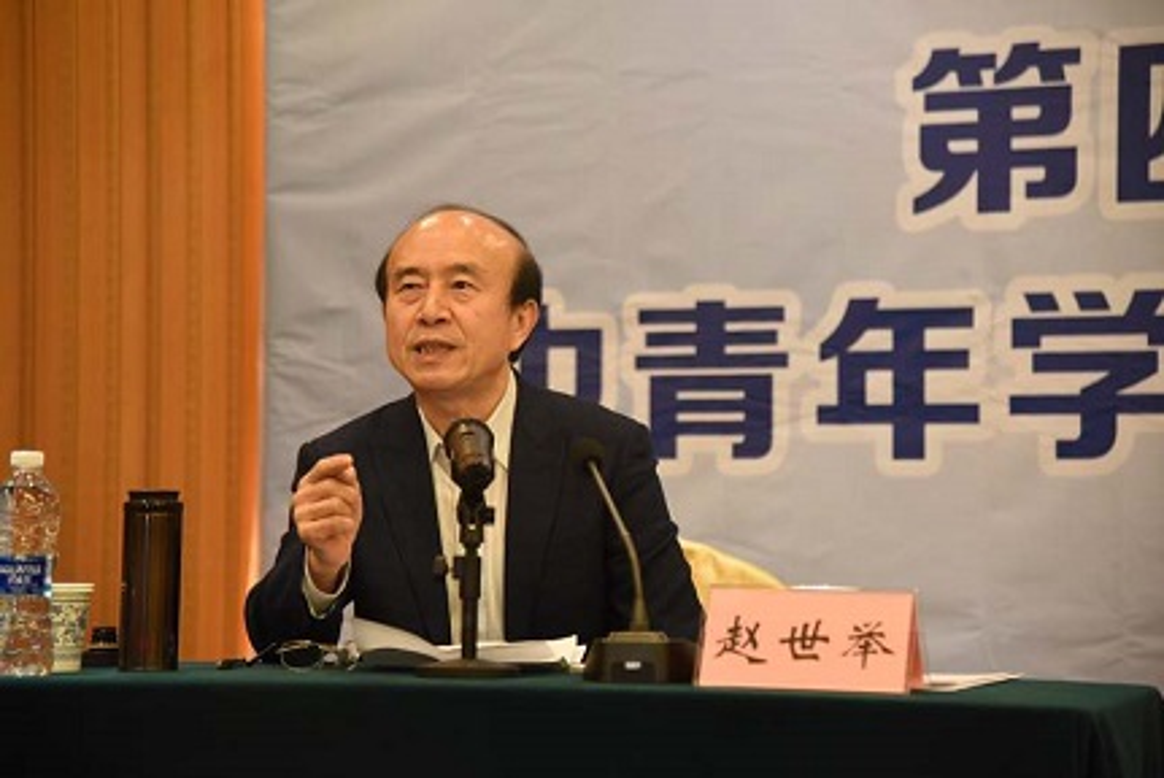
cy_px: 389
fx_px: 3397
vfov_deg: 13.1
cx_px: 582
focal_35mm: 105
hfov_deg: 19.4
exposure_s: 1/125
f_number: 4
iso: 3200
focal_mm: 105
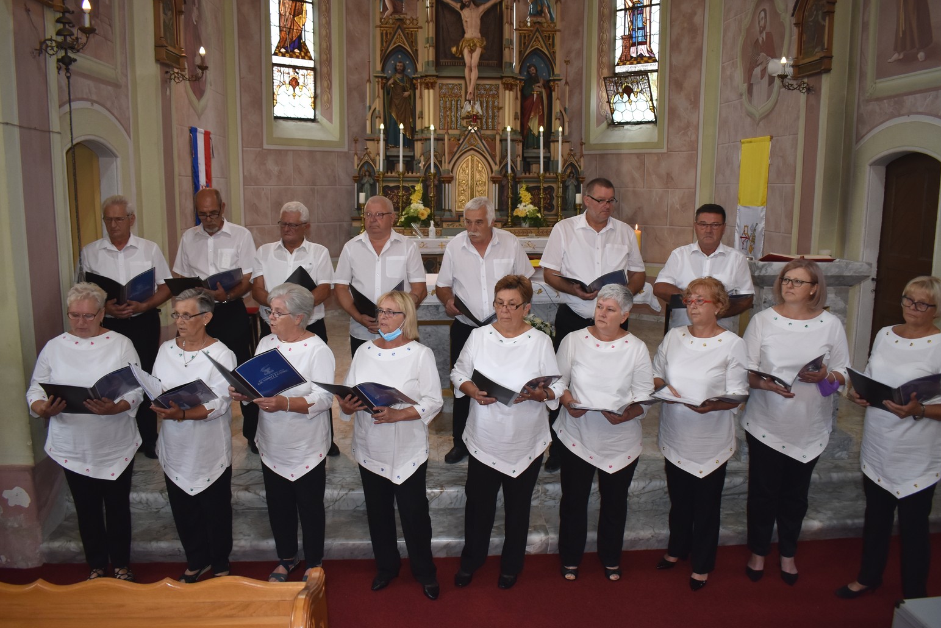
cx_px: 478
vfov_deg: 46.4
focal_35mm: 28
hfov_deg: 65.4
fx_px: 732
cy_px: 323
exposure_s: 1/200
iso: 640
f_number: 3.5
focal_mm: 18
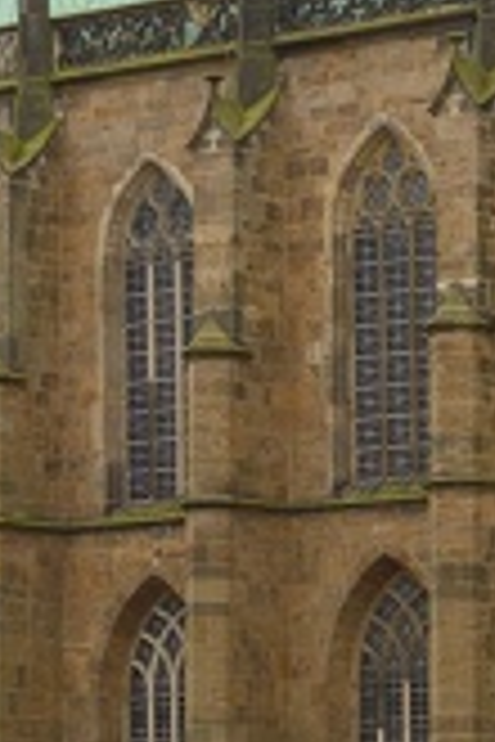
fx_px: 4352
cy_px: 598
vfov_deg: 9.7
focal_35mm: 211
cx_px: 500
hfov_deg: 6.5
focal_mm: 44
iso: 250
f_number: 6.3
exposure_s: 1/125
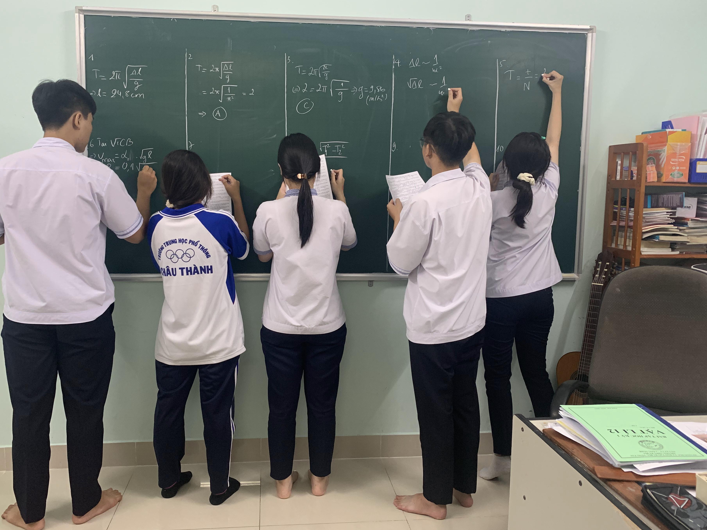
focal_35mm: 29
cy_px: 254
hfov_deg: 61.6
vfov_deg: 48.2
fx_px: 592
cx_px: 325
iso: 100
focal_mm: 4.25
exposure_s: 1/60
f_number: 1.8
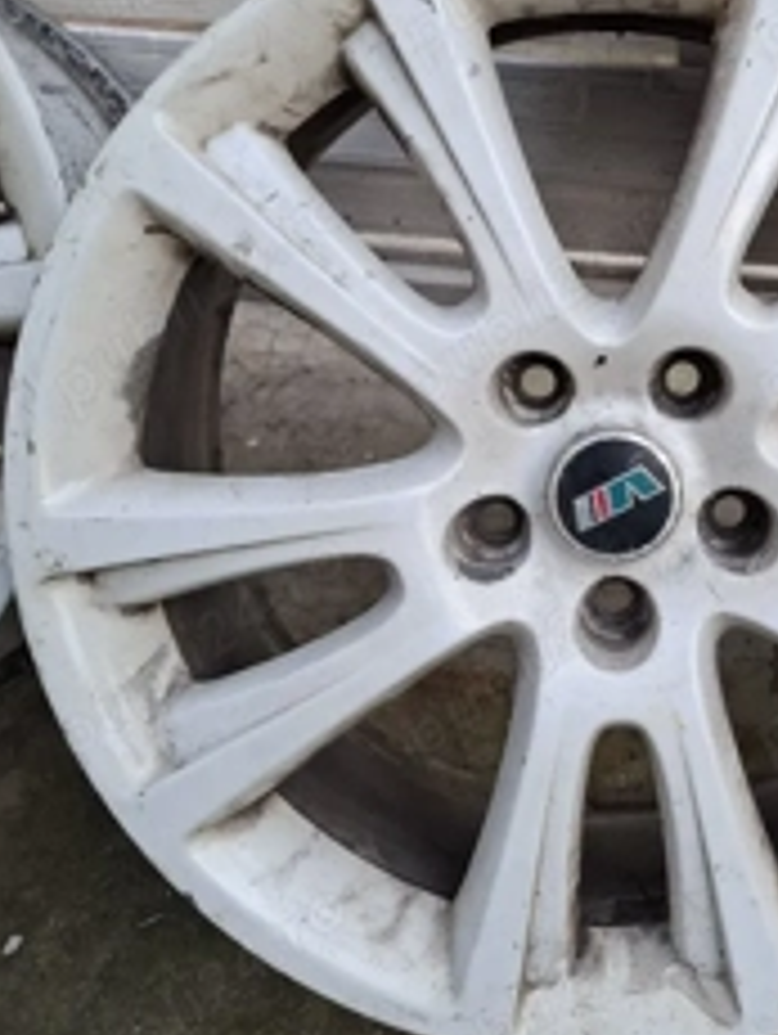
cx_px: 639
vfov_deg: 46.1
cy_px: 351
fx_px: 1196
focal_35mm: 40
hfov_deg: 34.7
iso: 50
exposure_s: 1/161
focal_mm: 5.54
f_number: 1.8
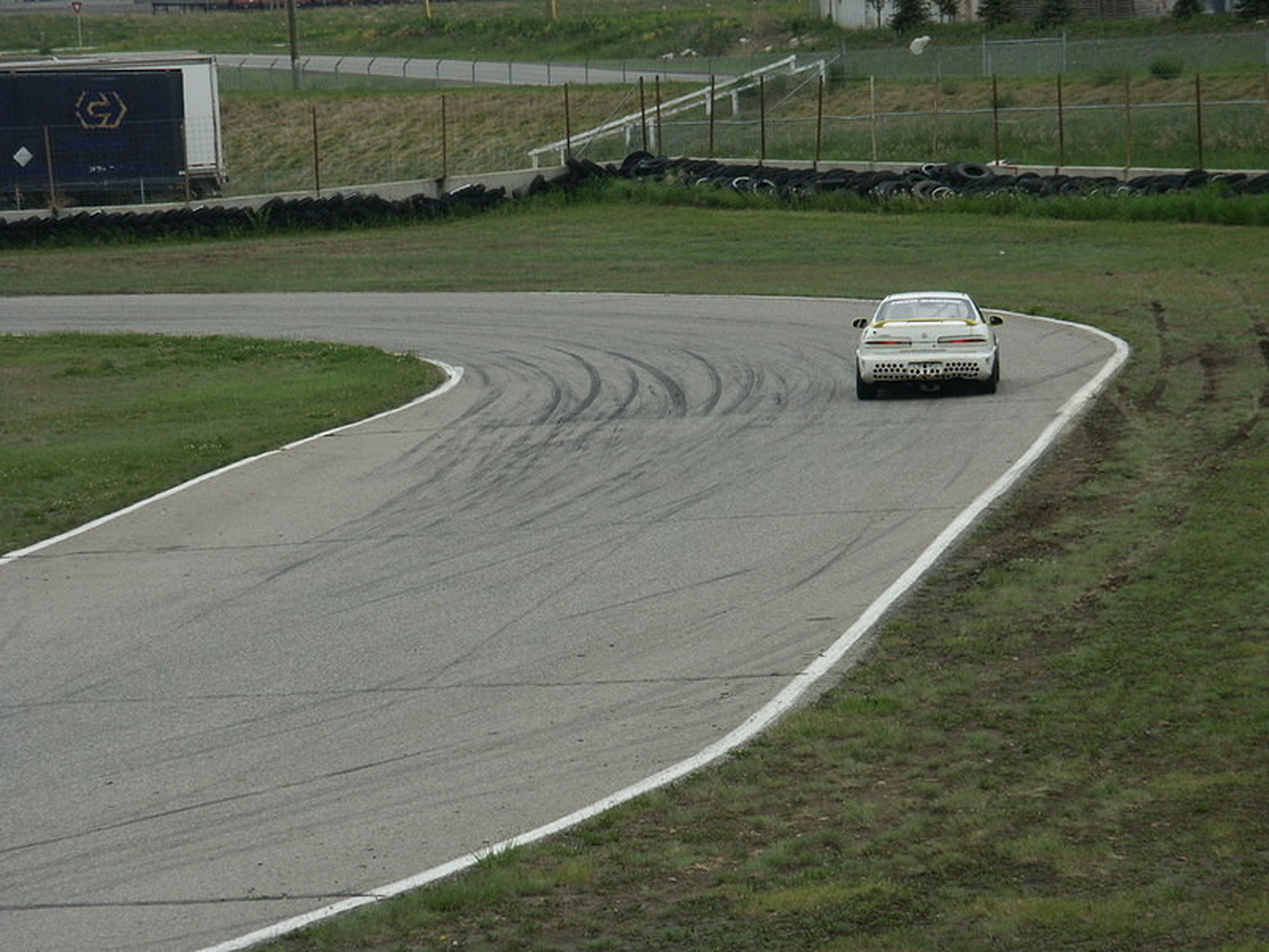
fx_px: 7332
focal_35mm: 200
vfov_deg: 7.4
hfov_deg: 9.9
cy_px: 476
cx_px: 634
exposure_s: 1/750
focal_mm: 50.69
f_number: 5.6
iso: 100
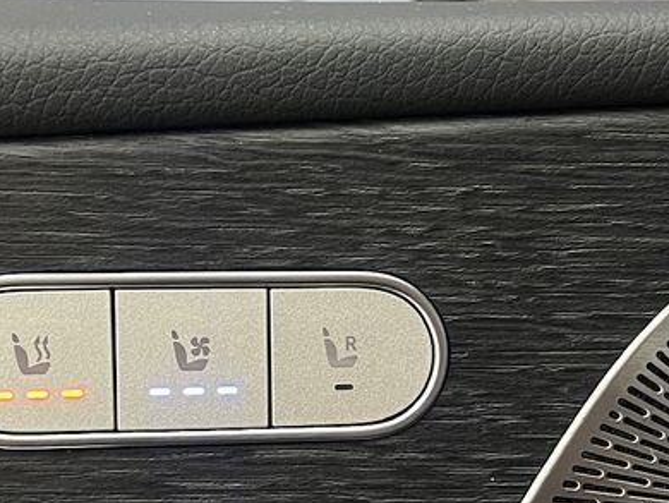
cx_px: 340
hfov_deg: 24.4
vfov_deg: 18.3
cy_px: 378
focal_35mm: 80
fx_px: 1547
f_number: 1.5
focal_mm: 5.7
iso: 320
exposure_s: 1/57
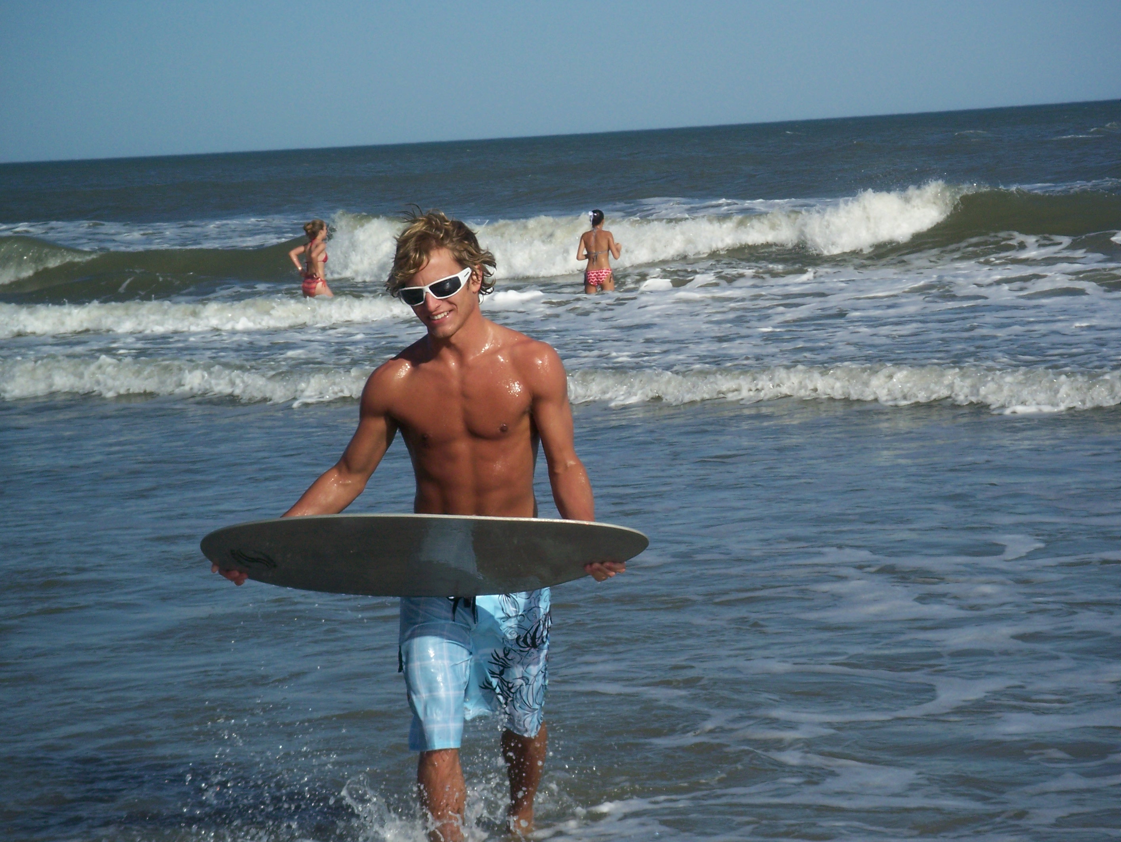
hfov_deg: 17.3
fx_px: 3694
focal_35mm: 114
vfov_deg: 13.0
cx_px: 560
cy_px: 421
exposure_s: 1/400
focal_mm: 18.9
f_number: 8
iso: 80
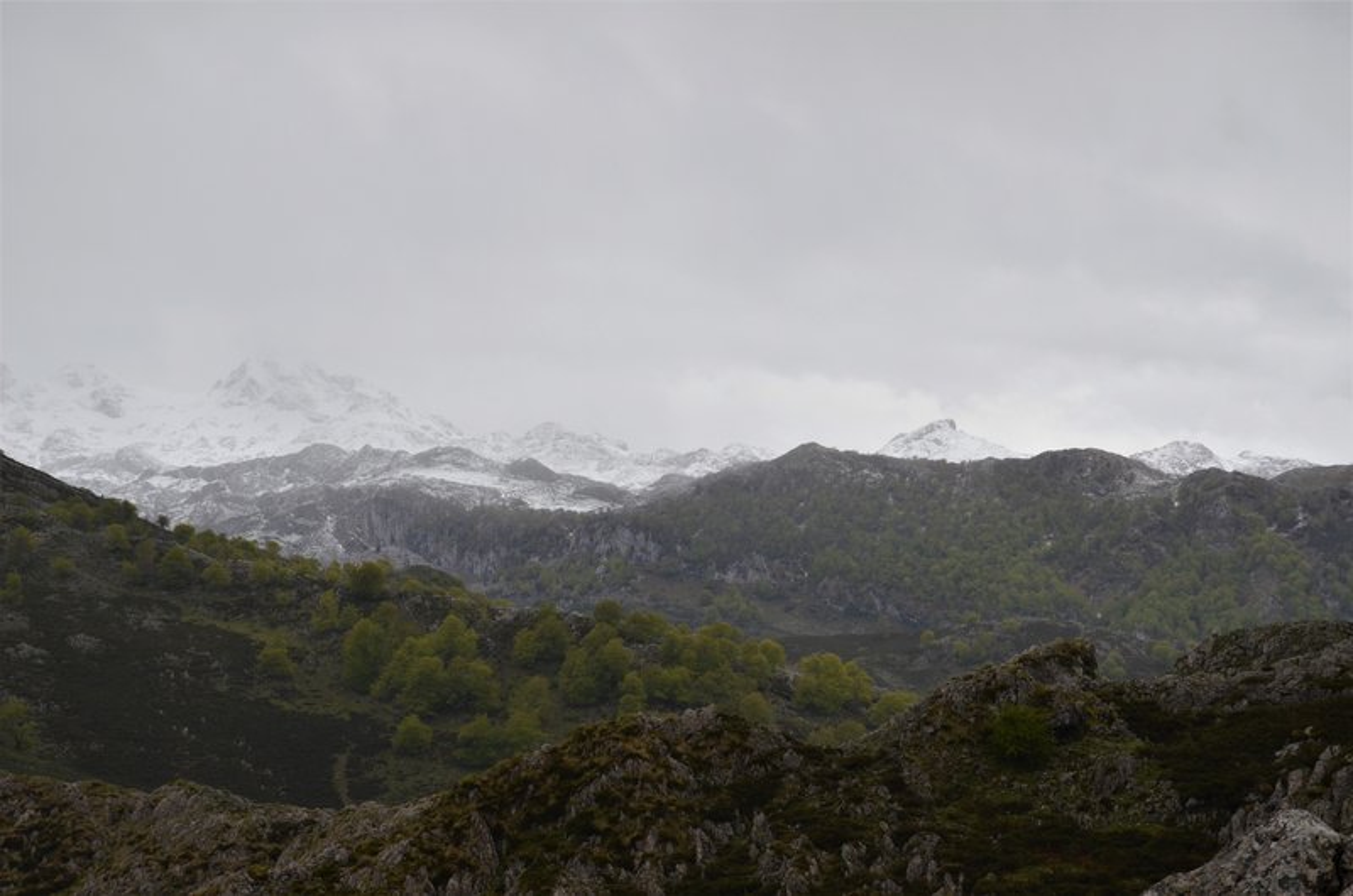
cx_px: 676
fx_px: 2813
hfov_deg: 27.0
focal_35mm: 75
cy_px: 448
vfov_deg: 18.1
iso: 400
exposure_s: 1/1600
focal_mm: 50
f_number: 7.1
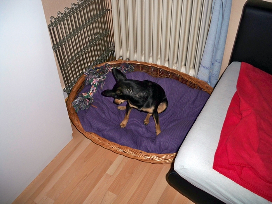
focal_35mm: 35
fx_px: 275
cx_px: 136
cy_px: 102
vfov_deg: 40.7
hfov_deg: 52.6
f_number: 3.1
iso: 200
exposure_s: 1/60
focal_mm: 6.3
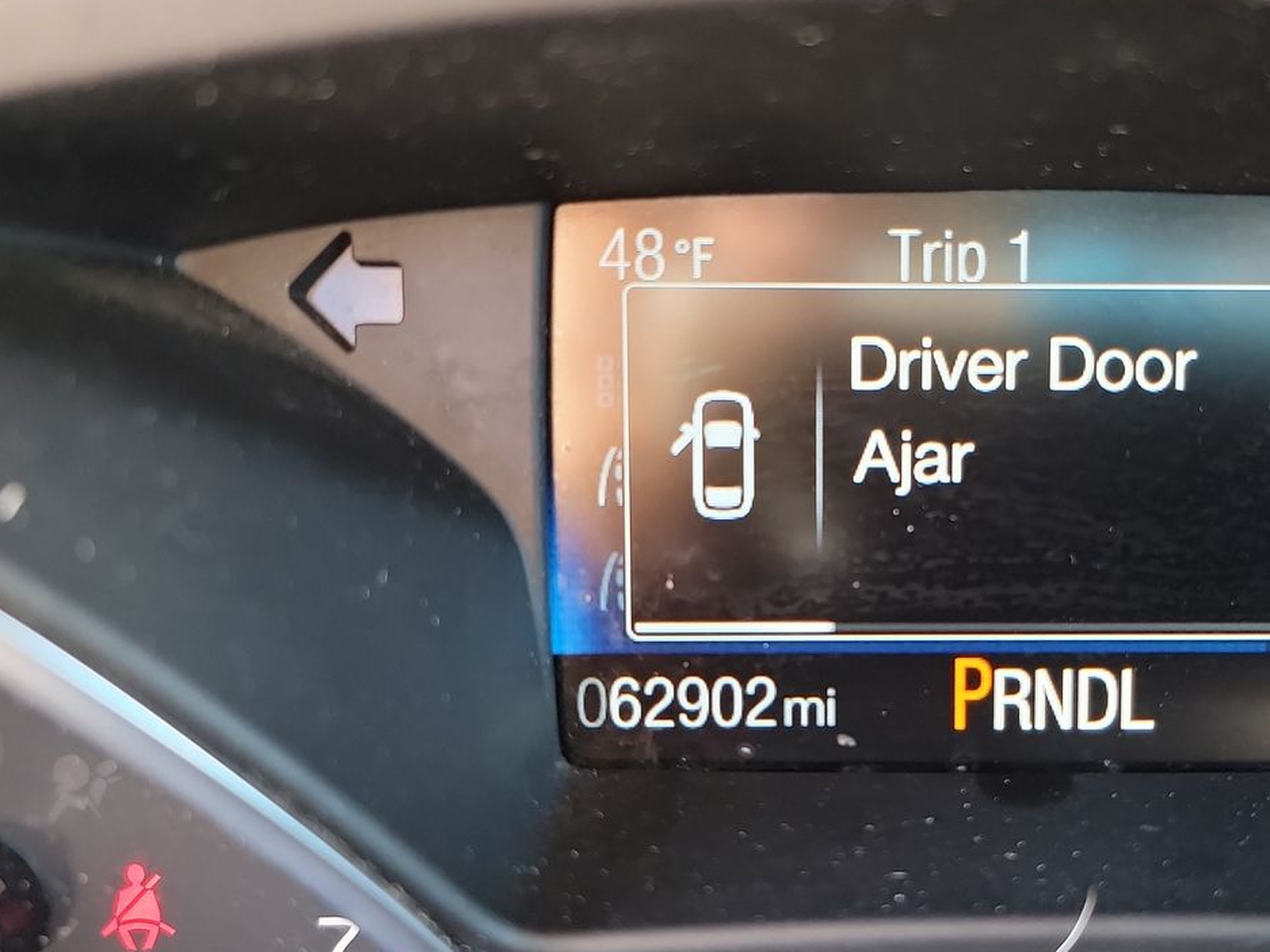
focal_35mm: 41
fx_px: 1504
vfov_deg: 35.0
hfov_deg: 44.6
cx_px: 915
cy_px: 561
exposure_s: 1/59
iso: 742
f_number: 1.8
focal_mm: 6.7
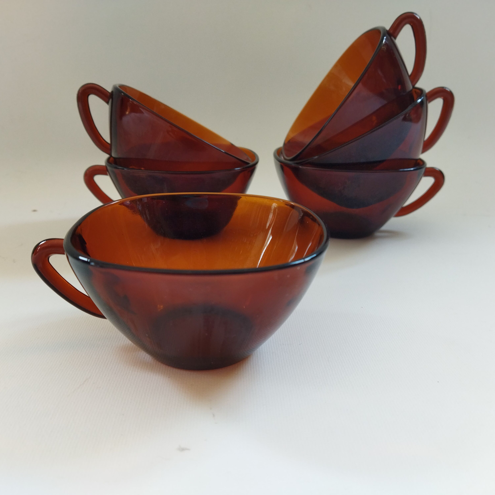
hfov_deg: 51.1
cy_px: 248
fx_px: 518
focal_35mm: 32
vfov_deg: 51.1
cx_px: 241
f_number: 1.79
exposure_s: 1/50
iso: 107
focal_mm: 4.71
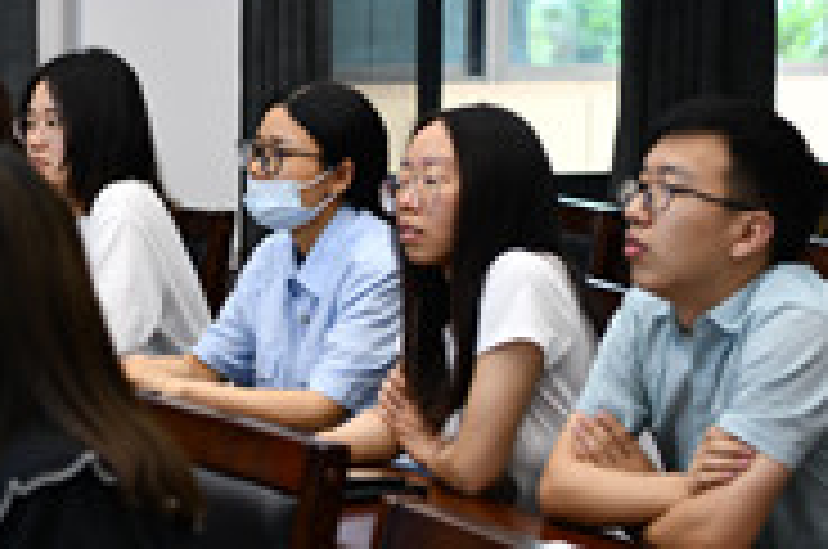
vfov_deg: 10.0
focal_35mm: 136
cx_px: 144
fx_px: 3123
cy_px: 146
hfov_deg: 15.0
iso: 200
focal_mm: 50
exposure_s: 1/30
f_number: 2.8
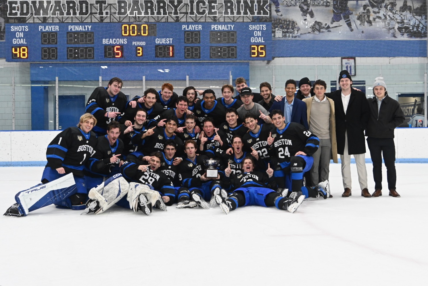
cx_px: 214
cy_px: 143
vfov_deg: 28.9
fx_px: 553
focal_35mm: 46
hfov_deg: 42.3
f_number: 2.8
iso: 2000
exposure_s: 1/1000
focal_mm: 31
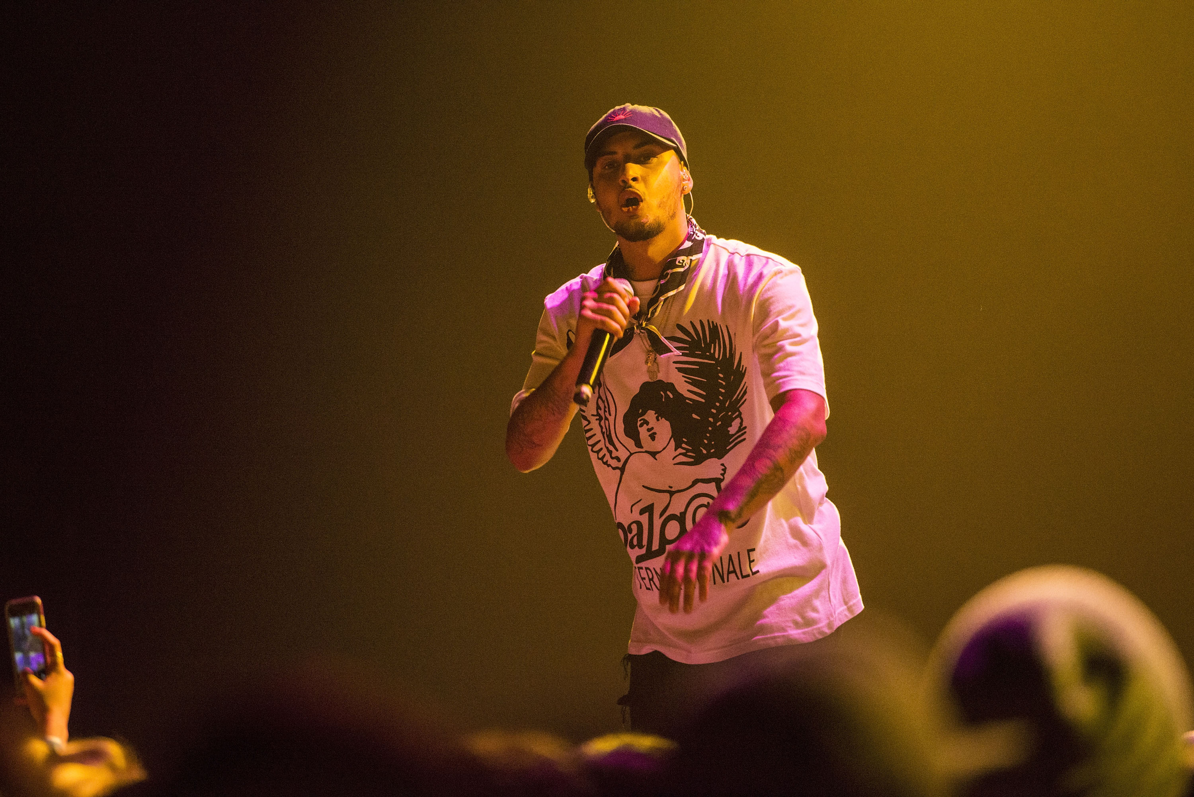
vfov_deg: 6.9
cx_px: 597
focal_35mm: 200
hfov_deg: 10.3
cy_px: 398
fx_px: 6635
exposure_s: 1/250
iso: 3200
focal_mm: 200
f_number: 3.5
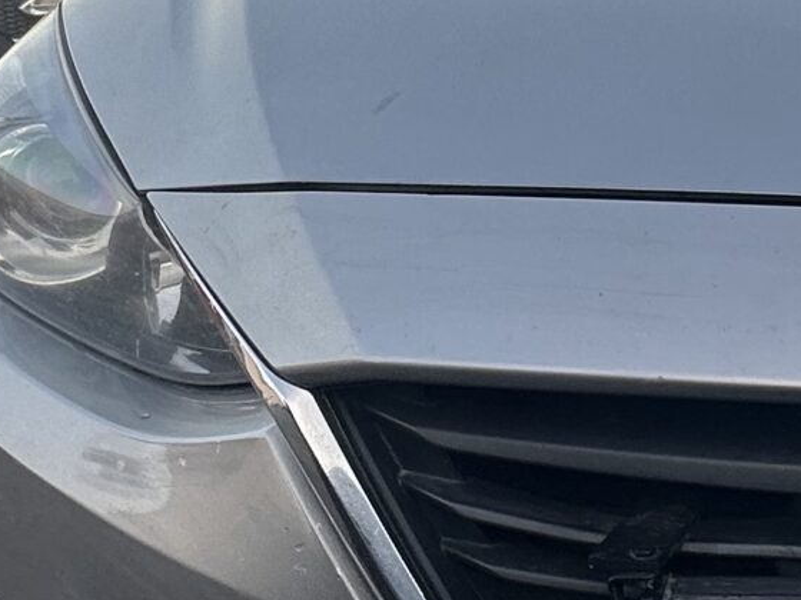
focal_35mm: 64
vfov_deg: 22.9
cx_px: 1080
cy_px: 317
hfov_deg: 25.4
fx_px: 1481
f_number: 2.2
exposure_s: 1/109
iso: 40
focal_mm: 2.22
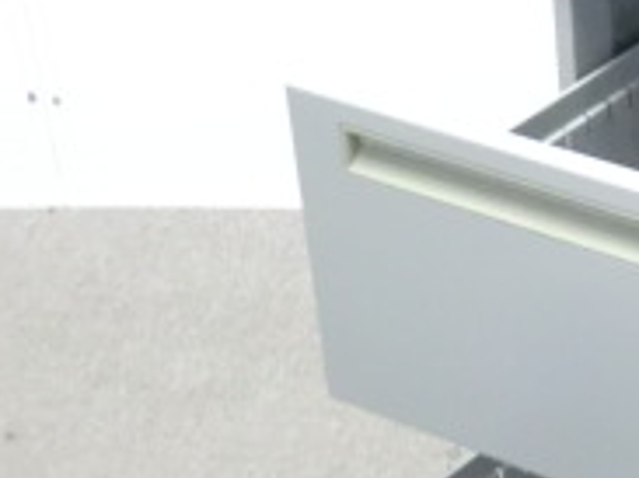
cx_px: 862
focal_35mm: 133
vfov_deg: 11.1
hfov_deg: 14.2
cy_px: 283
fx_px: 2454
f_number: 3.9
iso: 800
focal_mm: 6.9
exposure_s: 1/20
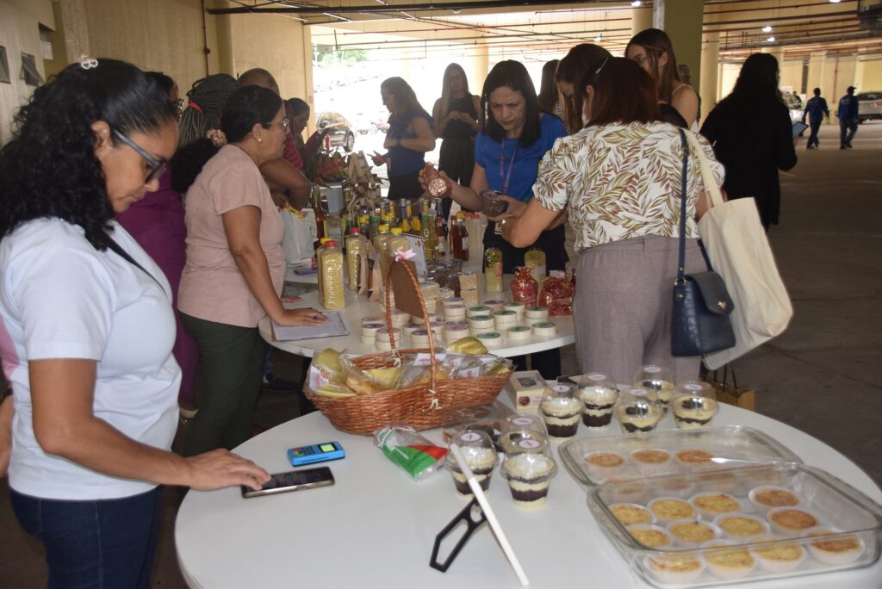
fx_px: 882
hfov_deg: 53.1
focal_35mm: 36
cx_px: 441
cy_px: 294
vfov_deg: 36.9
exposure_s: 1/125
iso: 800
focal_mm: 24
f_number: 5.6
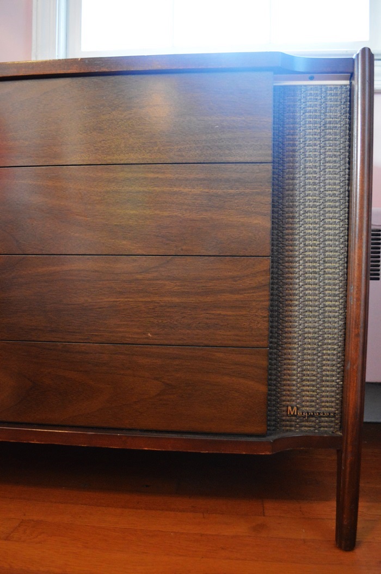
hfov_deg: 43.5
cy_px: 287
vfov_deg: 62.0
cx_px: 190
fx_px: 477
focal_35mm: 30
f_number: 3.8
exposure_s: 1/30
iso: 3200
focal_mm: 20
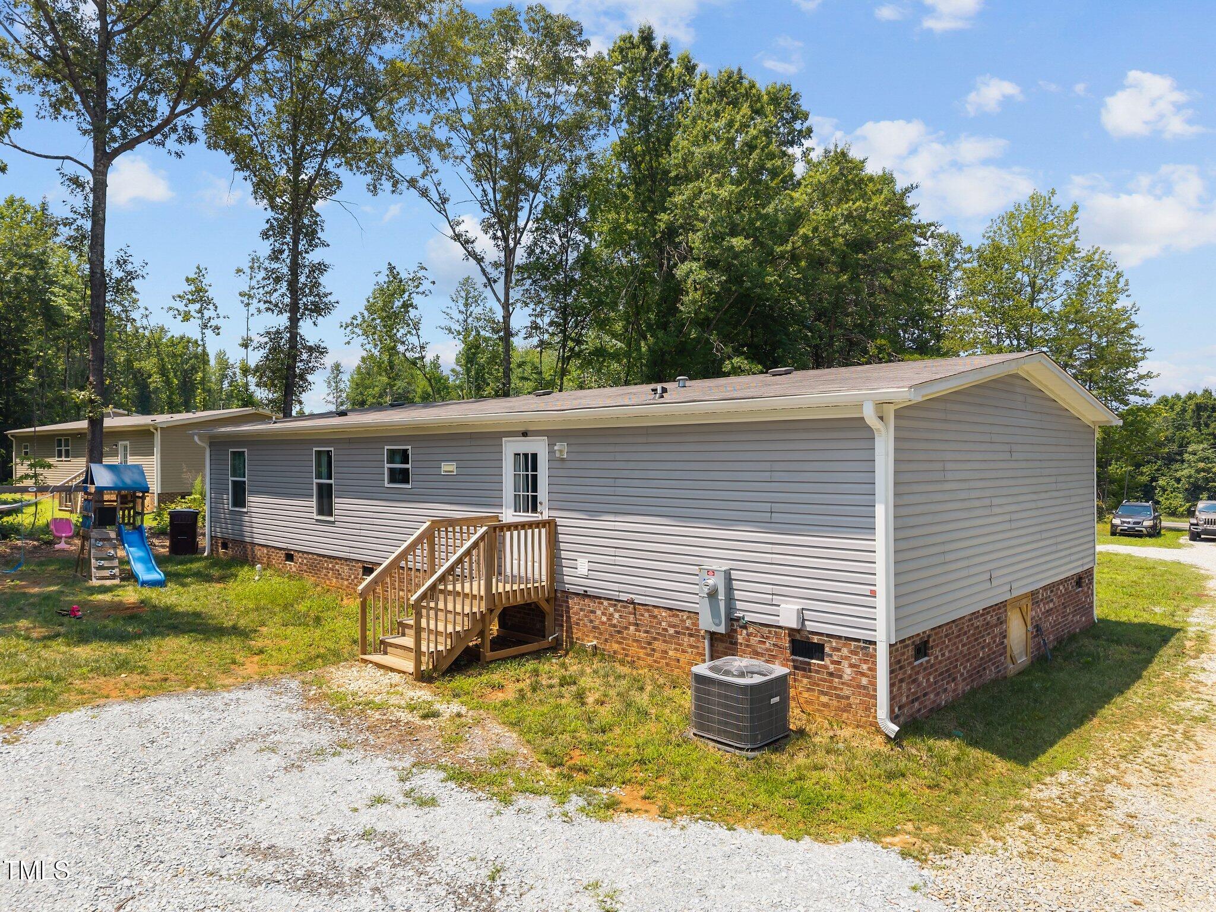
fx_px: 843
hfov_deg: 71.6
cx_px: 608
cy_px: 456
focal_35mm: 24
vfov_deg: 56.8
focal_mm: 8.67
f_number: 1.8
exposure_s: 1/2500
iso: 120
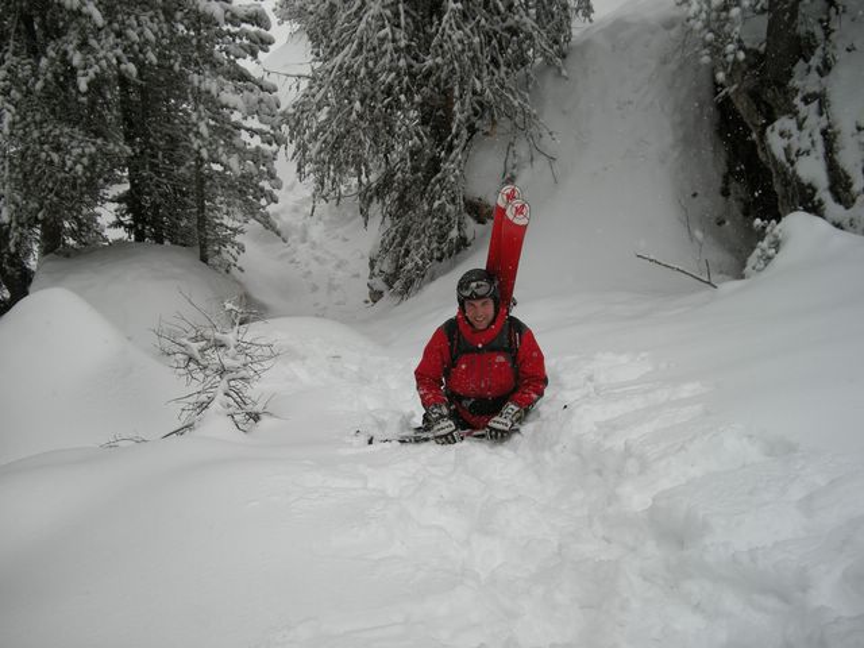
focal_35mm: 37
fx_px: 924
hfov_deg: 50.1
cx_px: 432
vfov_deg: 38.7
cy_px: 324
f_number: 2.8
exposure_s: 1/631
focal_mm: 7.9
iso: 64
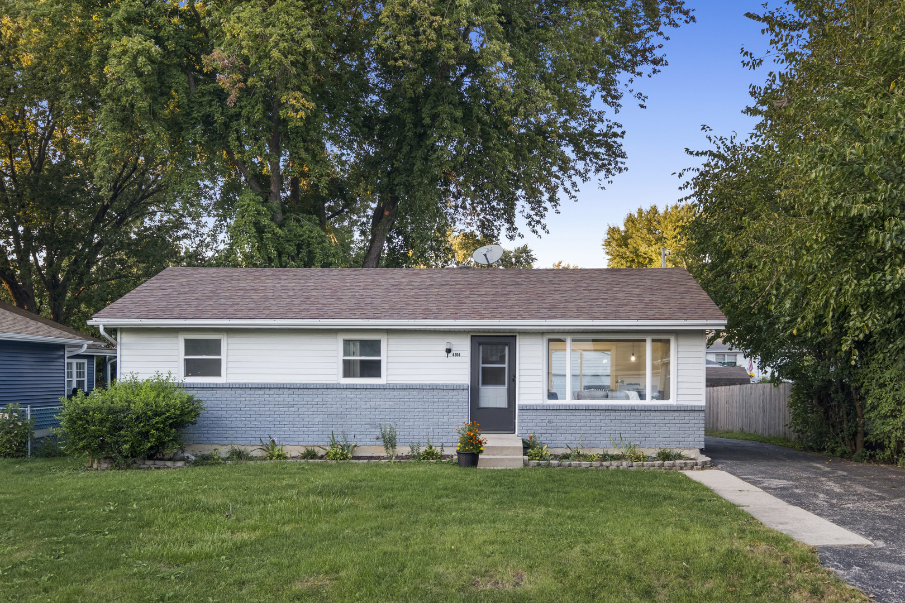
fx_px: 905
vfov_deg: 36.9
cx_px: 452
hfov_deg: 53.1
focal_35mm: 36
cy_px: 302
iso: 320
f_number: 8
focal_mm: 24
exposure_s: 1/35
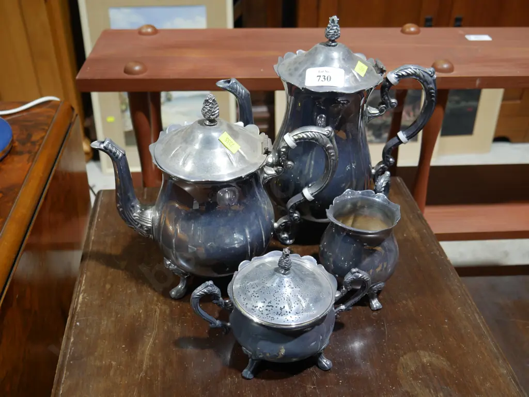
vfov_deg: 37.8
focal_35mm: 38
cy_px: 198
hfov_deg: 49.0
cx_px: 264
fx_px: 581
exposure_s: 1/60
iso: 400
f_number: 4.1
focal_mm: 19
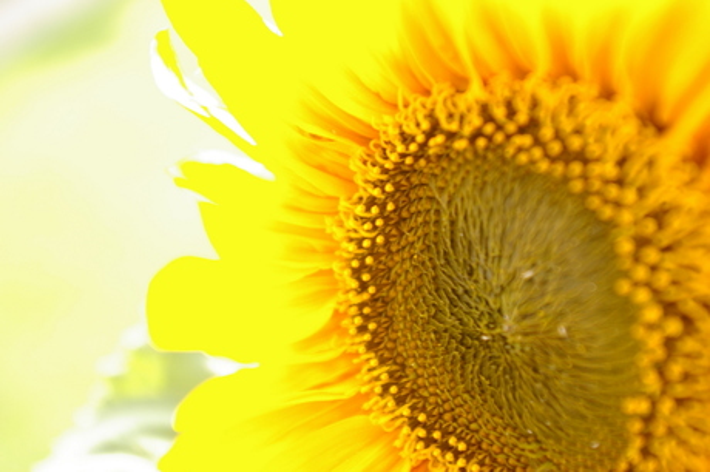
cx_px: 355
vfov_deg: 23.7
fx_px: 1123
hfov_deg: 35.1
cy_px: 236
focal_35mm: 57
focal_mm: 38
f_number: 4.5
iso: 200
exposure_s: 1/60
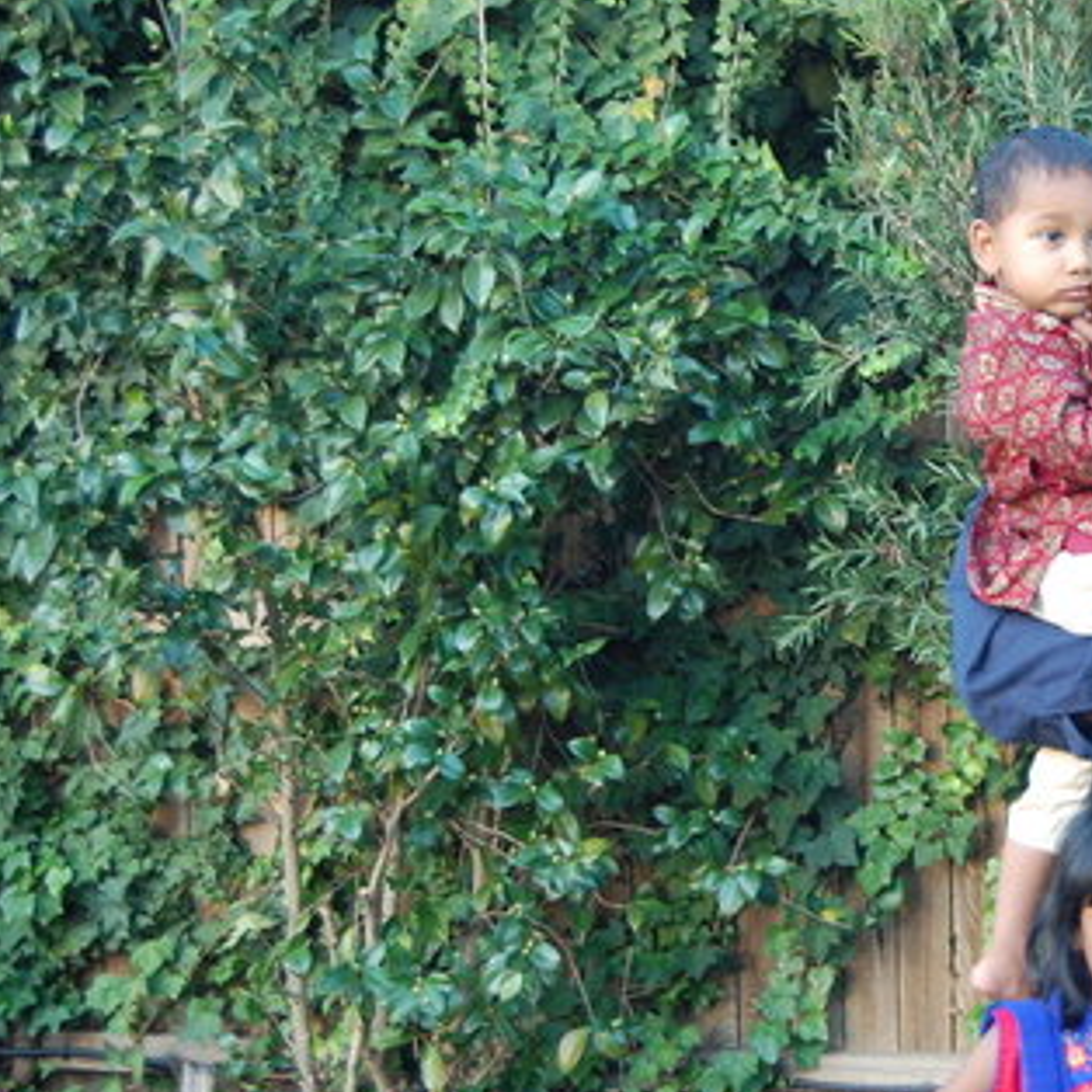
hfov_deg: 18.6
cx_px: 1078
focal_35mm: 91
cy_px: 689
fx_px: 3243
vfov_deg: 19.1
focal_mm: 35
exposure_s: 1/50
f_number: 4.8
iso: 400
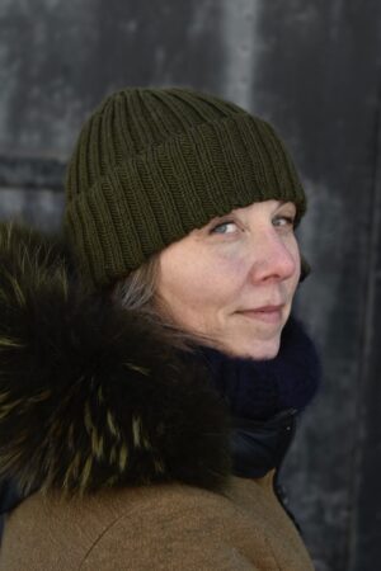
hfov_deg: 18.2
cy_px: 286
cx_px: 190
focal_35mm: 75
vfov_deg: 27.0
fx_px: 1191
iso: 100
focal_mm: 50
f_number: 2.8
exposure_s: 1/400
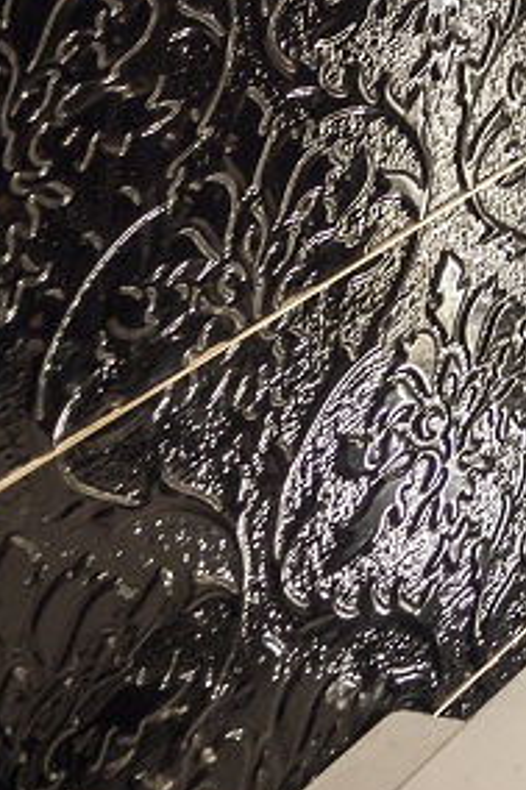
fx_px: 2084
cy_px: -807
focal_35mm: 95
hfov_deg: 12.1
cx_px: 1188
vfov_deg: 16.3
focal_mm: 18
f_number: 2.8
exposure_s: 1/5
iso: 400
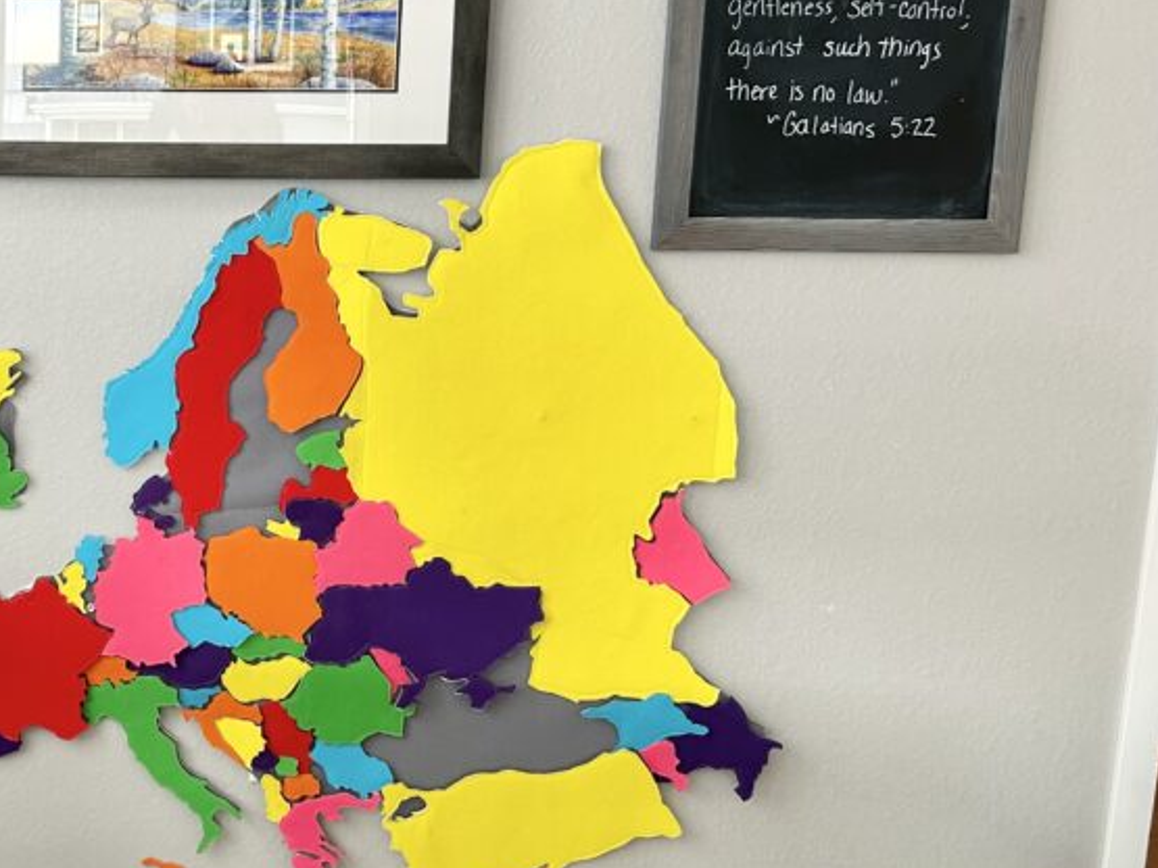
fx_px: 1605
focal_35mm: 48
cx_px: 96
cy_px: 490
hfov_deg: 36.9
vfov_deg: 30.2
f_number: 1.5
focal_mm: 5.7
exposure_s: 1/60
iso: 125
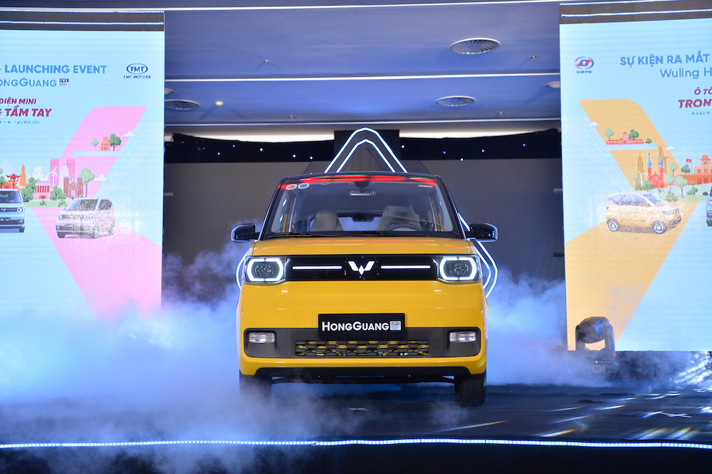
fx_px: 909
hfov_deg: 42.8
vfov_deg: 29.2
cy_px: 237
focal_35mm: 46
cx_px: 356
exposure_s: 1/180
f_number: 2.8
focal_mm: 46
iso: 200
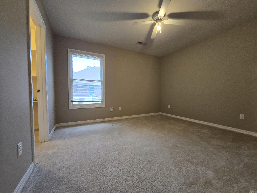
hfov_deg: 106.2
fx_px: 97
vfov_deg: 89.9
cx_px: 128
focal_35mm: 13
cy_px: 96
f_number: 2.2
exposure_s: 1/60
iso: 200
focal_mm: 2.2
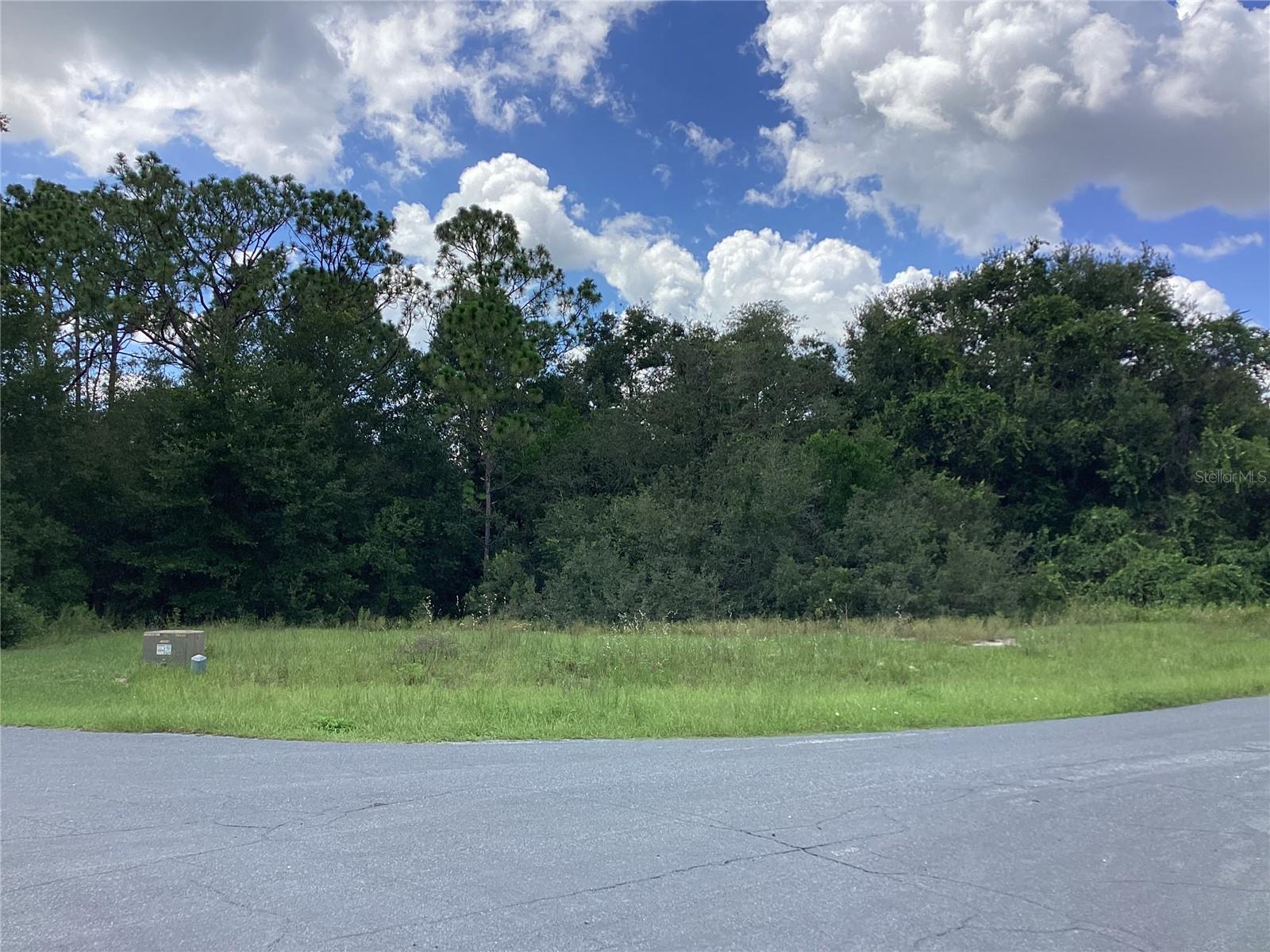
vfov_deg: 45.4
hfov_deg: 58.4
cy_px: 476
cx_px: 635
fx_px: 1137
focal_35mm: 31
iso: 25
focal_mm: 3.3
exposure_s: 1/970
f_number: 2.4
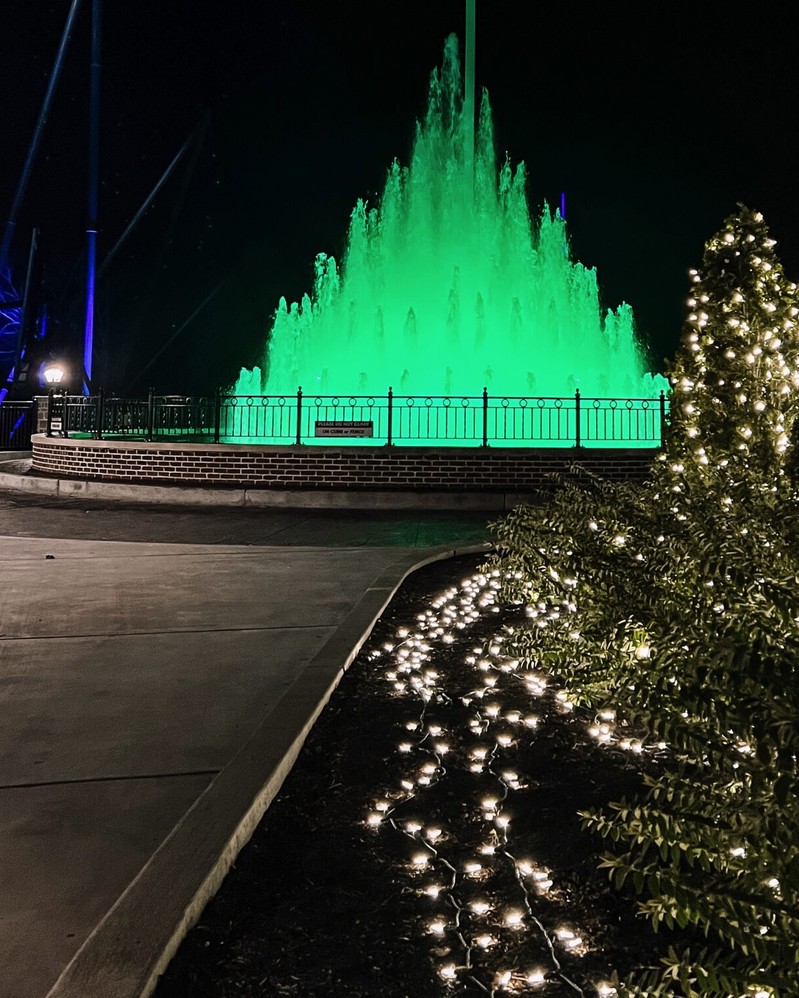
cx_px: 463
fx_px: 1271
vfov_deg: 41.9
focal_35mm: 43
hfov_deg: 34.8
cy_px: 281
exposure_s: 1/60
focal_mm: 5.7
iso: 160
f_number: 1.5
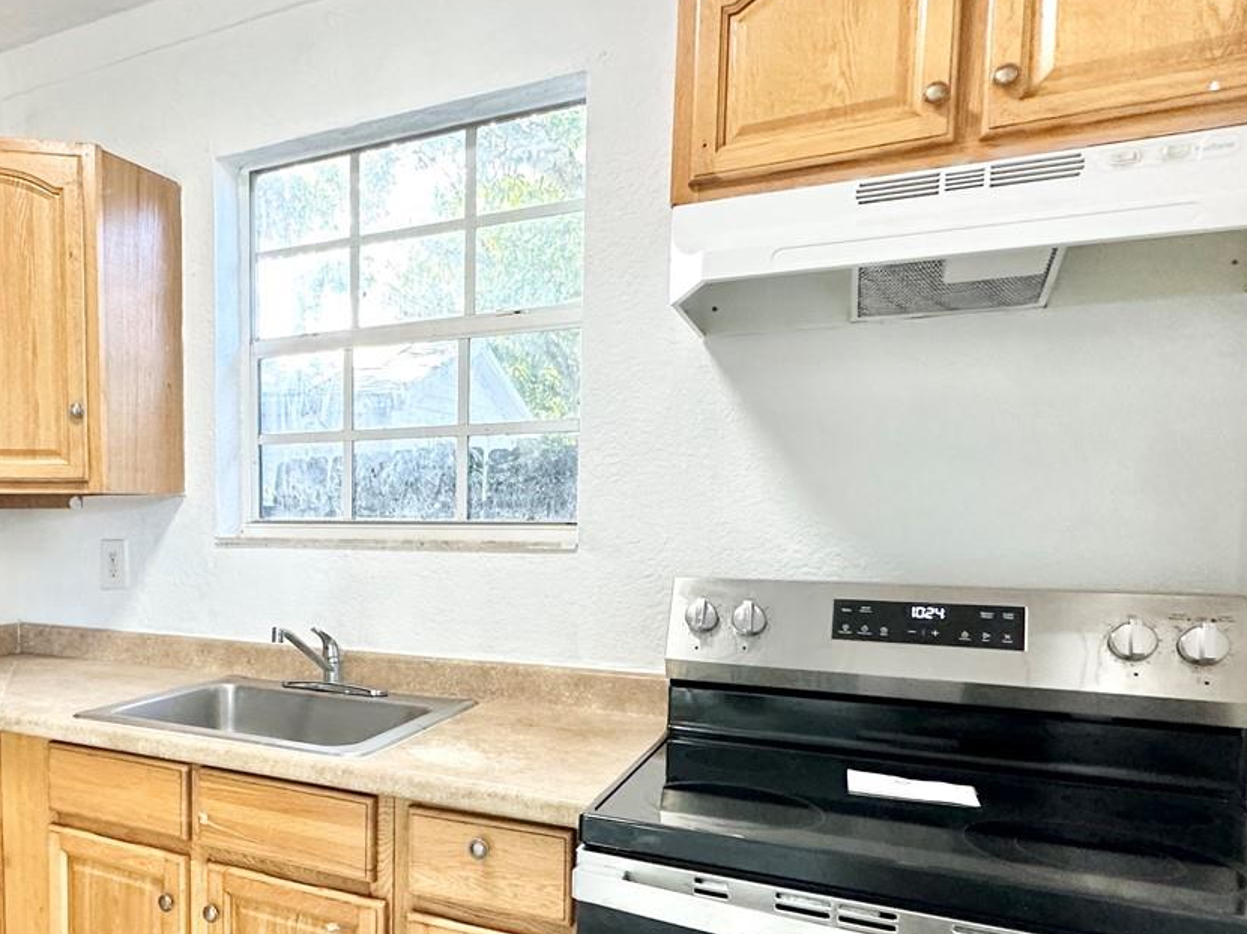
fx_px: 972
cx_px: 303
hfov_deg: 61.5
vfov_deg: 50.7
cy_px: 595
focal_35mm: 27
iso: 250
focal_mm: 2.22
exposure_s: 1/120
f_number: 2.2
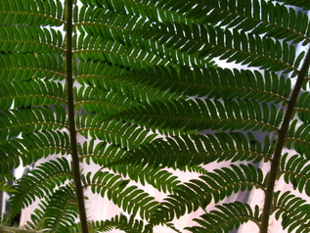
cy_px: 202
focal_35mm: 72
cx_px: 207
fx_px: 645
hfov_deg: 26.9
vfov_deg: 20.1
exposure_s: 1/80
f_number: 2.8
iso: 200
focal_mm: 7.9
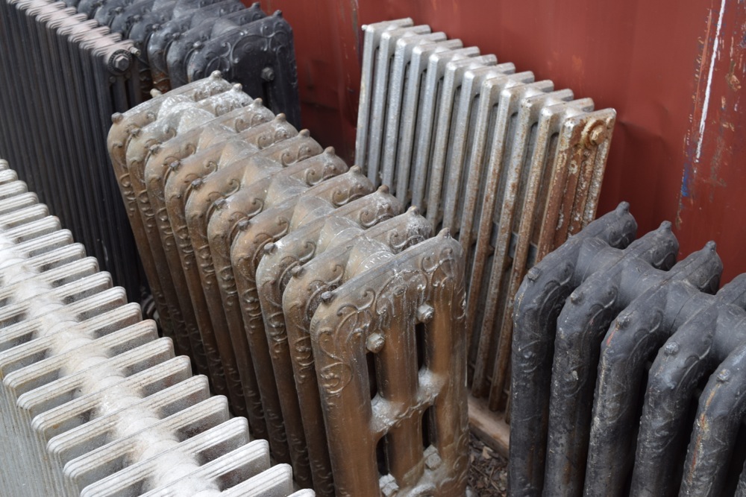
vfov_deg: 28.1
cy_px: 248
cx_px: 373
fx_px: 995
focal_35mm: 48
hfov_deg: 41.1
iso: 400
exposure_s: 1/160
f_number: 6.3
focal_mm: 32
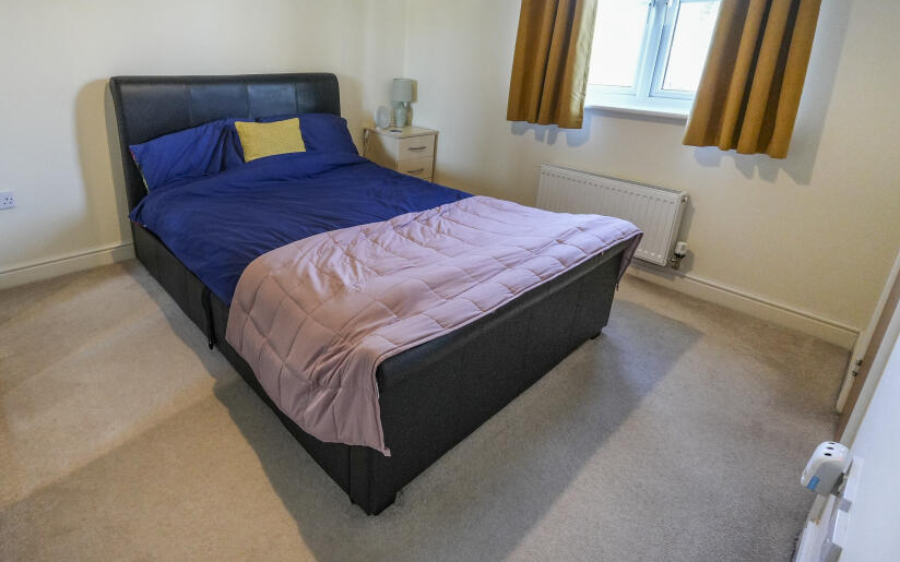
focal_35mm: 19
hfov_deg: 87.1
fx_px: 466
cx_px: 367
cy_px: 202
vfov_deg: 61.2
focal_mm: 10
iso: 2000
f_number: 4
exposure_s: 1/160
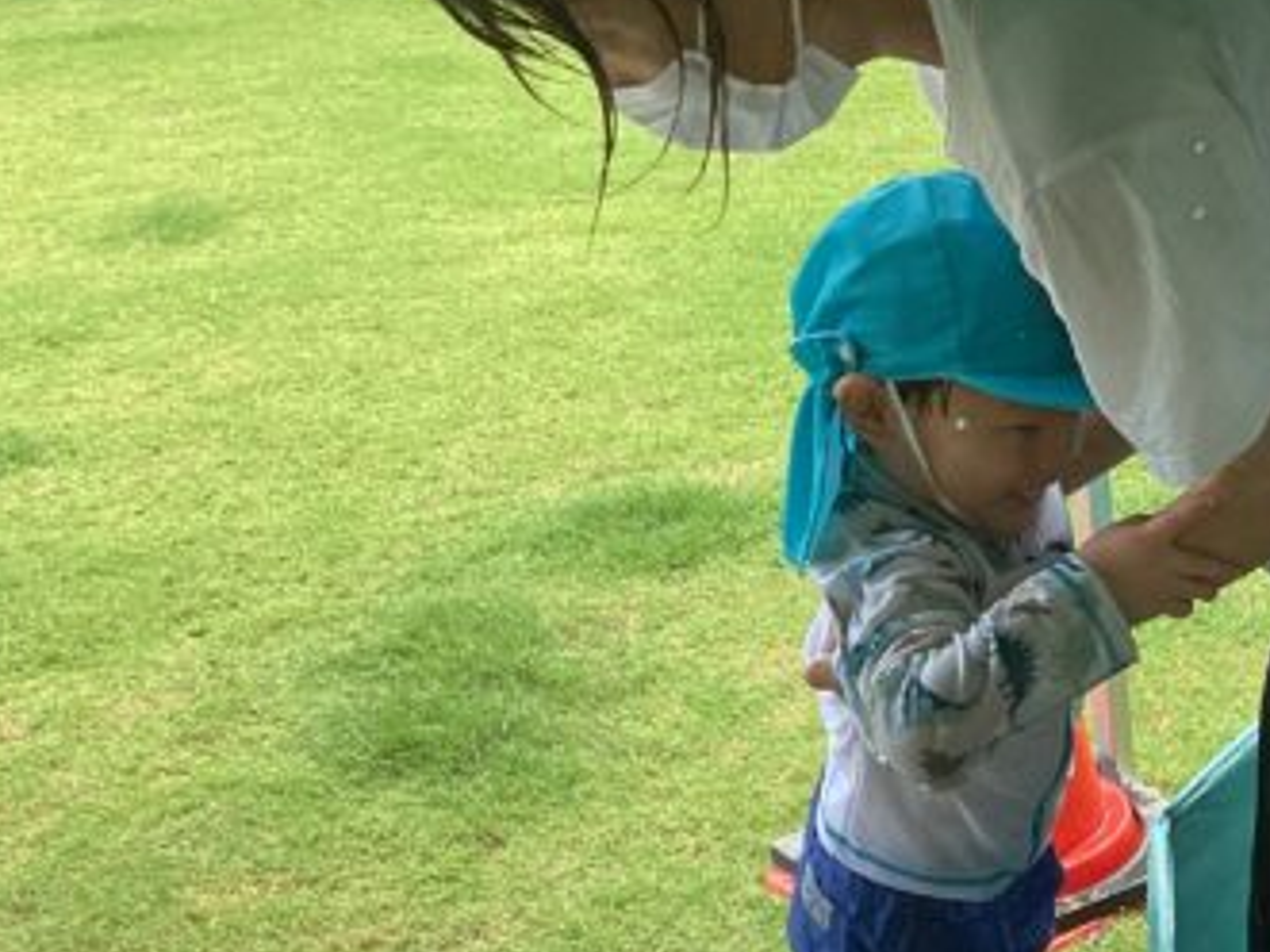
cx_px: 1423
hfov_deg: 25.0
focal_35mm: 72
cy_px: 864
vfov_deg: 20.0
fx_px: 2641
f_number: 2.4
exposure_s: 1/267
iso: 25
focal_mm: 3.3
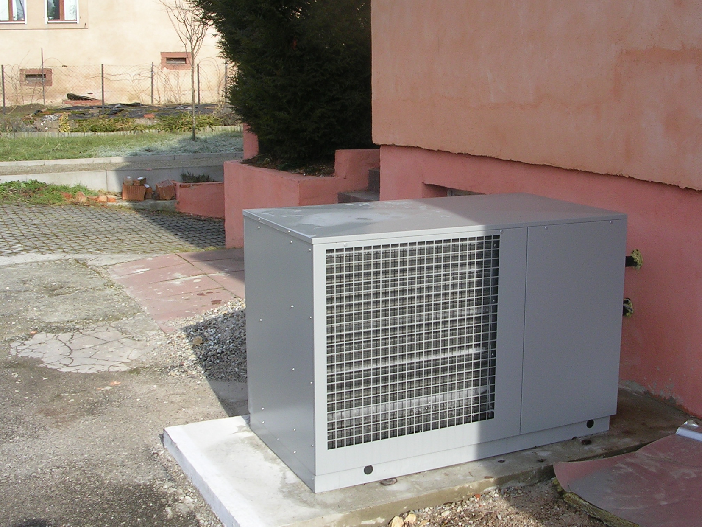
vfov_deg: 30.9
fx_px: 953
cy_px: 234
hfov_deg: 40.3
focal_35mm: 47
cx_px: 415
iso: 50
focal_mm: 5.8
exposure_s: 1/200
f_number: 5.6
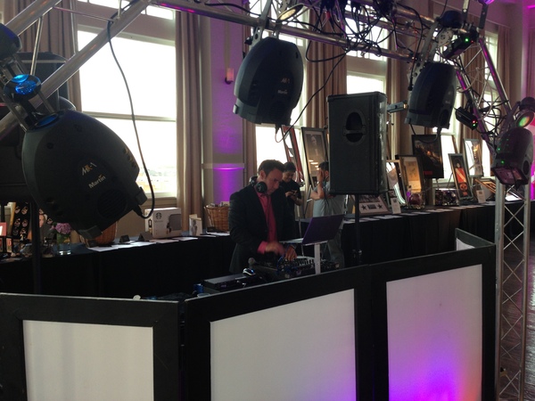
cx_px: 268
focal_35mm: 33
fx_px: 510
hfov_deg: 55.4
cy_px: 200
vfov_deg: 42.9
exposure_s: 1/20
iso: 80
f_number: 2.4
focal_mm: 4.13
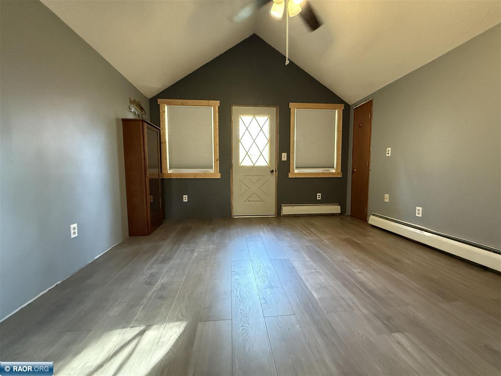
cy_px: 188
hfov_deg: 102.1
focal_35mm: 14
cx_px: 250
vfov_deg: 85.7
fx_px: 203
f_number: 2.2
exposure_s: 1/60
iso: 1250
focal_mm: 2.22
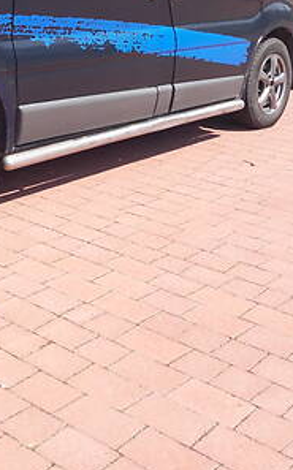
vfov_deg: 32.4
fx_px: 768
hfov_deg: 20.7
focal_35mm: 60
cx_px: -19
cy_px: 52
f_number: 1.9
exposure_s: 1/838
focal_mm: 3.7
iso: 40
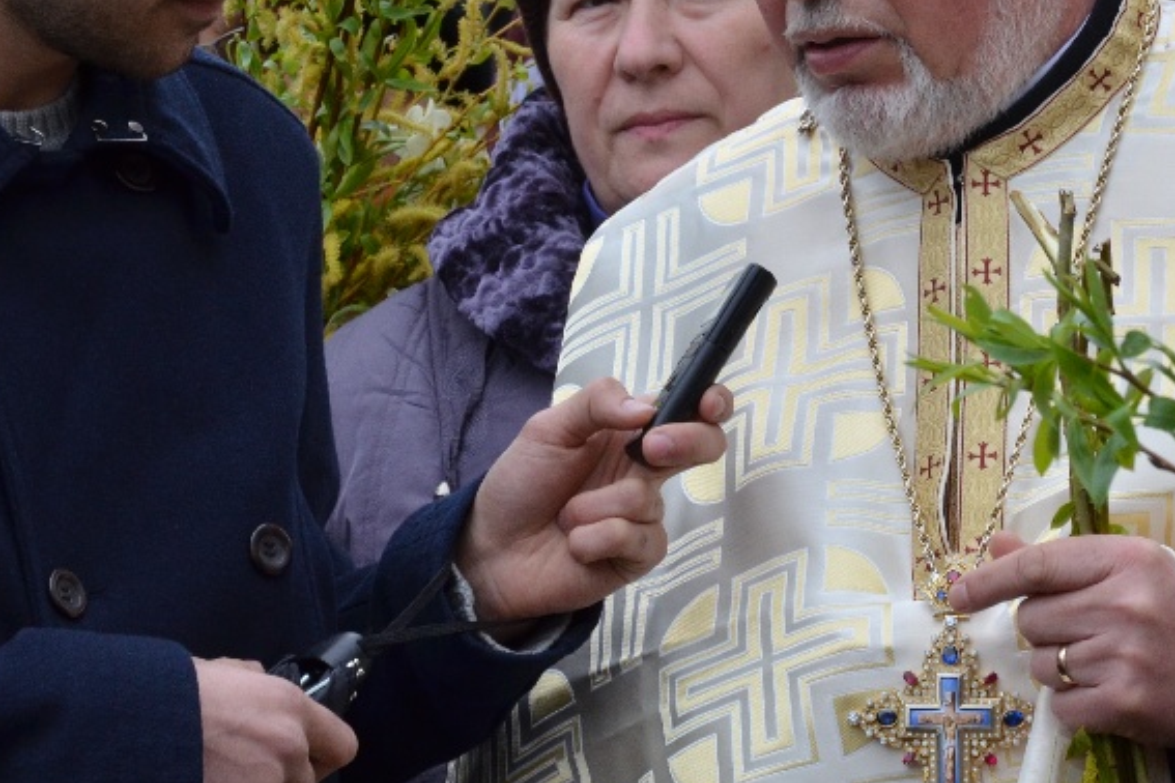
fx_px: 8814
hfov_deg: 7.6
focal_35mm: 270
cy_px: 244
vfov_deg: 5.1
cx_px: 719
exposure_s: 1/200
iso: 500
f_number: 8
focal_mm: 85
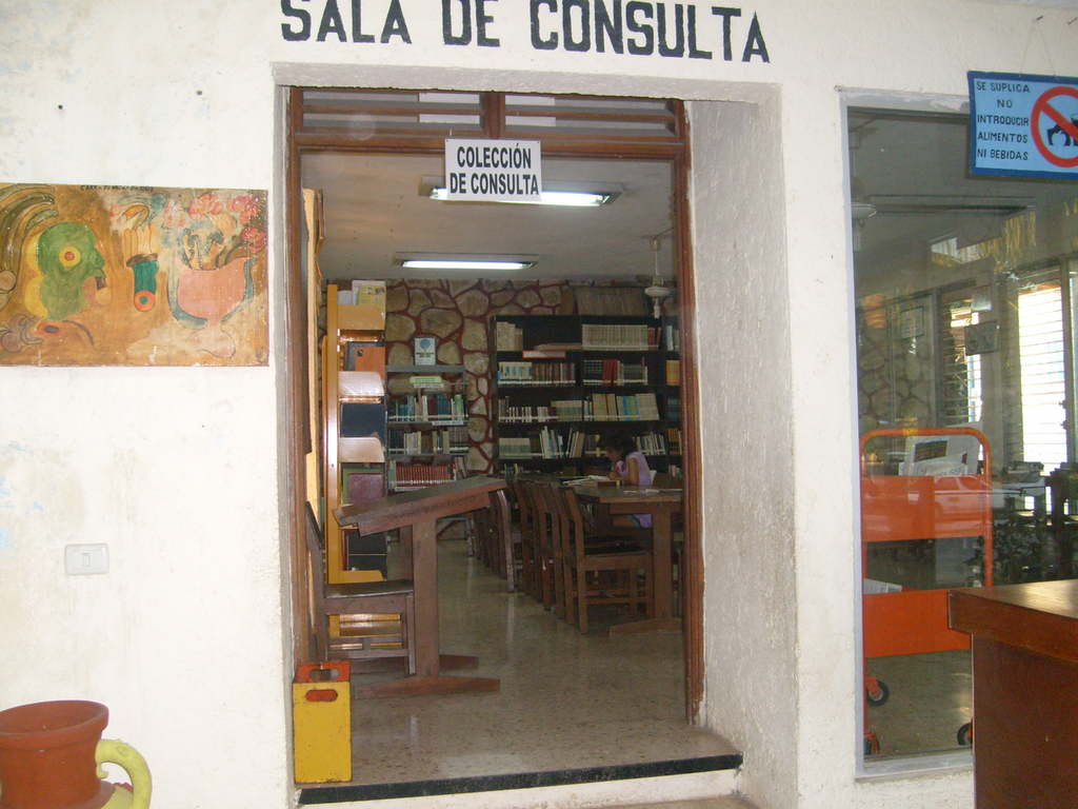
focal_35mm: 35
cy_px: 404
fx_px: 1090
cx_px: 539
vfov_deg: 40.7
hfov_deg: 52.6
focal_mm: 5.8
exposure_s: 1/45
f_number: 2.8
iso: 200
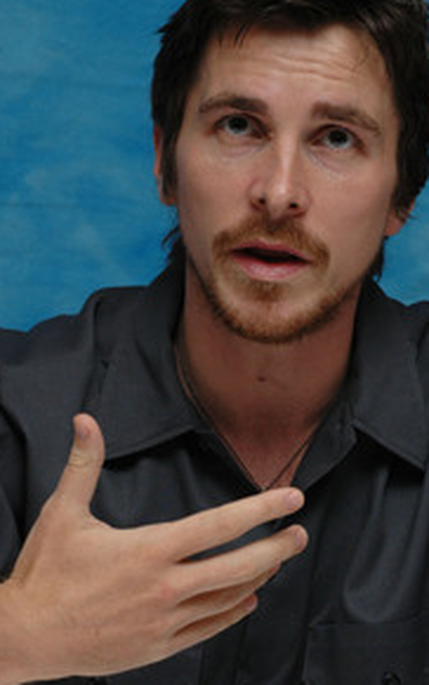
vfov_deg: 12.5
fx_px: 3141
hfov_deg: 7.8
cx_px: 283
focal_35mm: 168
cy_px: 398
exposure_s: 1/320
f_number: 9
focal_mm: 80
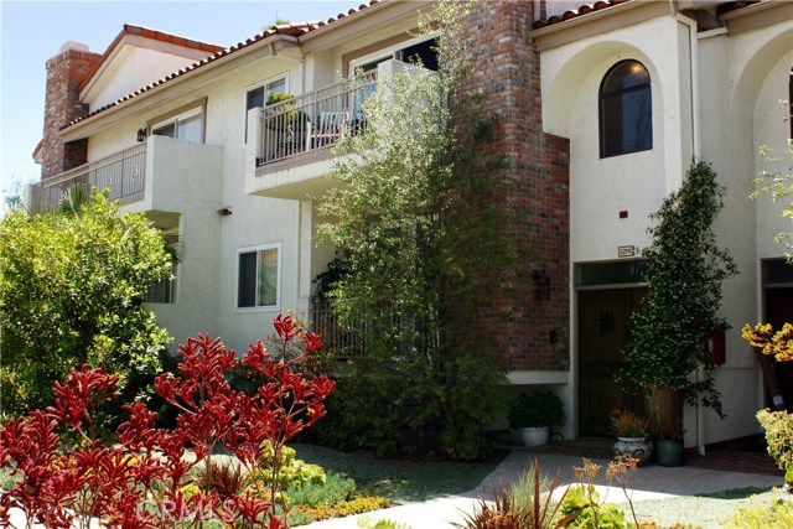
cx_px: 396
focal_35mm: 42
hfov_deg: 46.4
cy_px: 264
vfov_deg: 31.9
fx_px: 925
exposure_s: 1/100
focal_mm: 28
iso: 200
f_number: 11
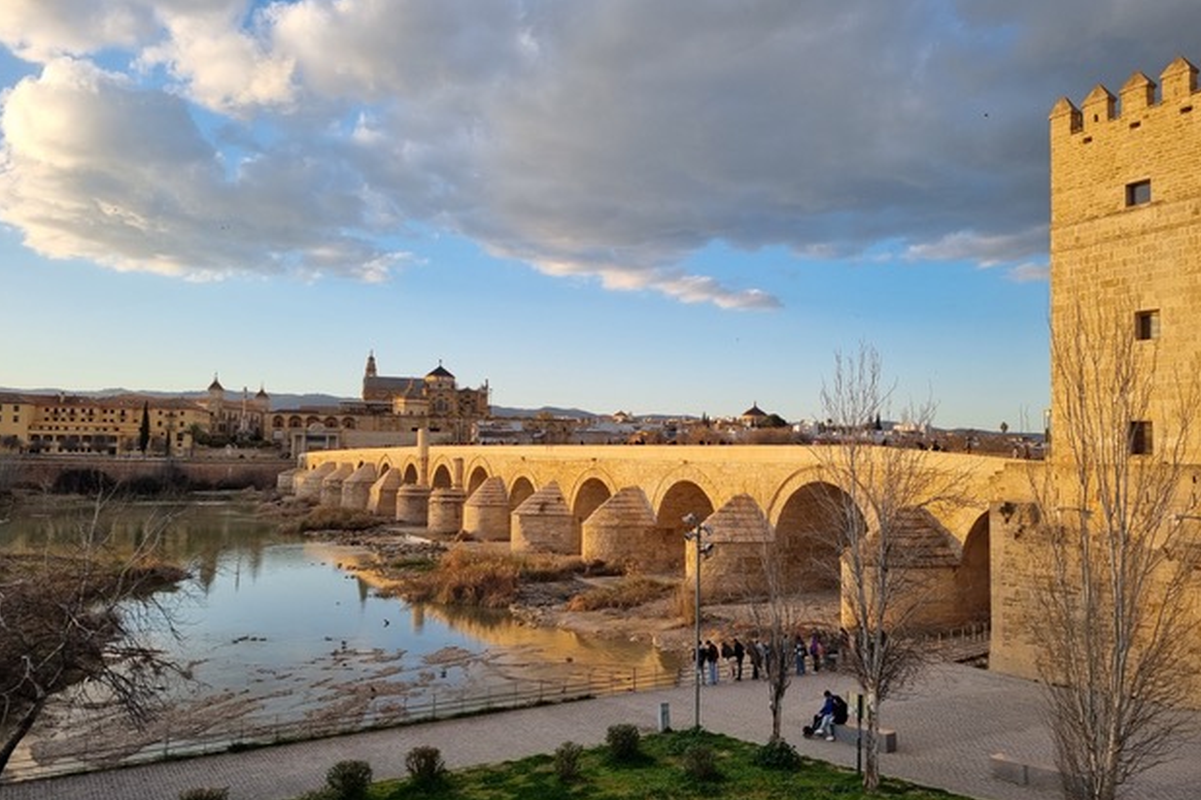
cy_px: 400
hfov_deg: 65.5
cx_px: 614
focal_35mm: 28
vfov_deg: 46.4
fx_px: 934
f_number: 1.8
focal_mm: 5.4
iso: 50
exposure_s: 1/874
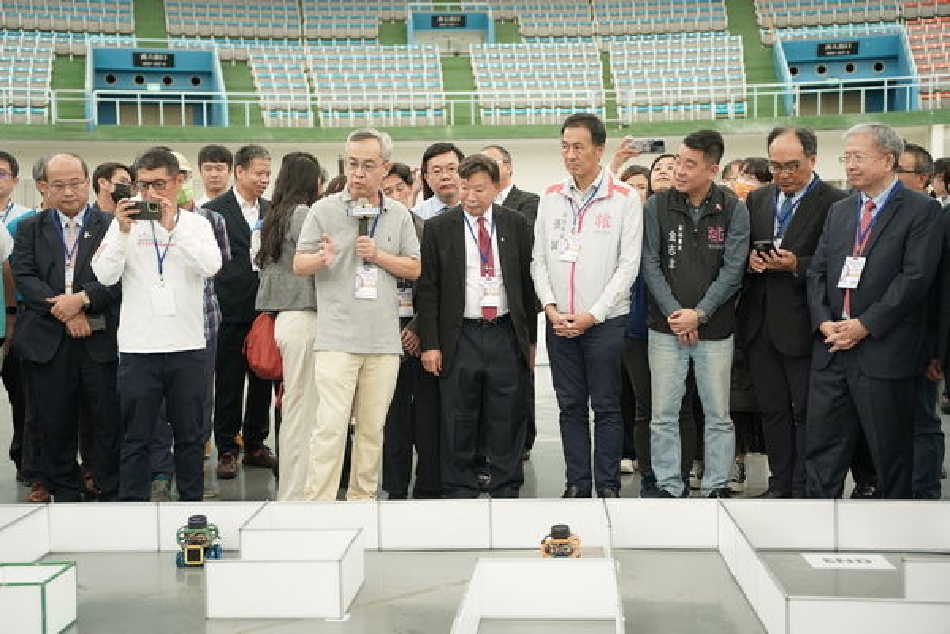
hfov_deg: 42.3
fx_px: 1227
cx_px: 475
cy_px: 317
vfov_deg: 28.9
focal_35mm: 46
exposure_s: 1/200
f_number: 2.8
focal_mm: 46.5
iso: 1000
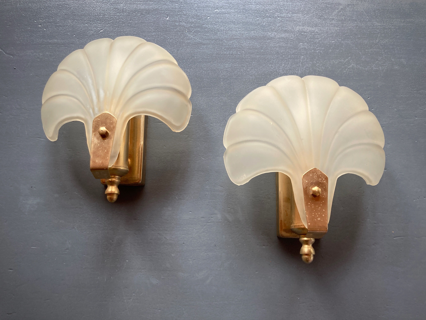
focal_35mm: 28
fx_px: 345
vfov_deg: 49.7
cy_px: 160
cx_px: 213
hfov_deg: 63.4
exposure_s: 1/66
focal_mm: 3.99
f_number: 1.8
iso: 80
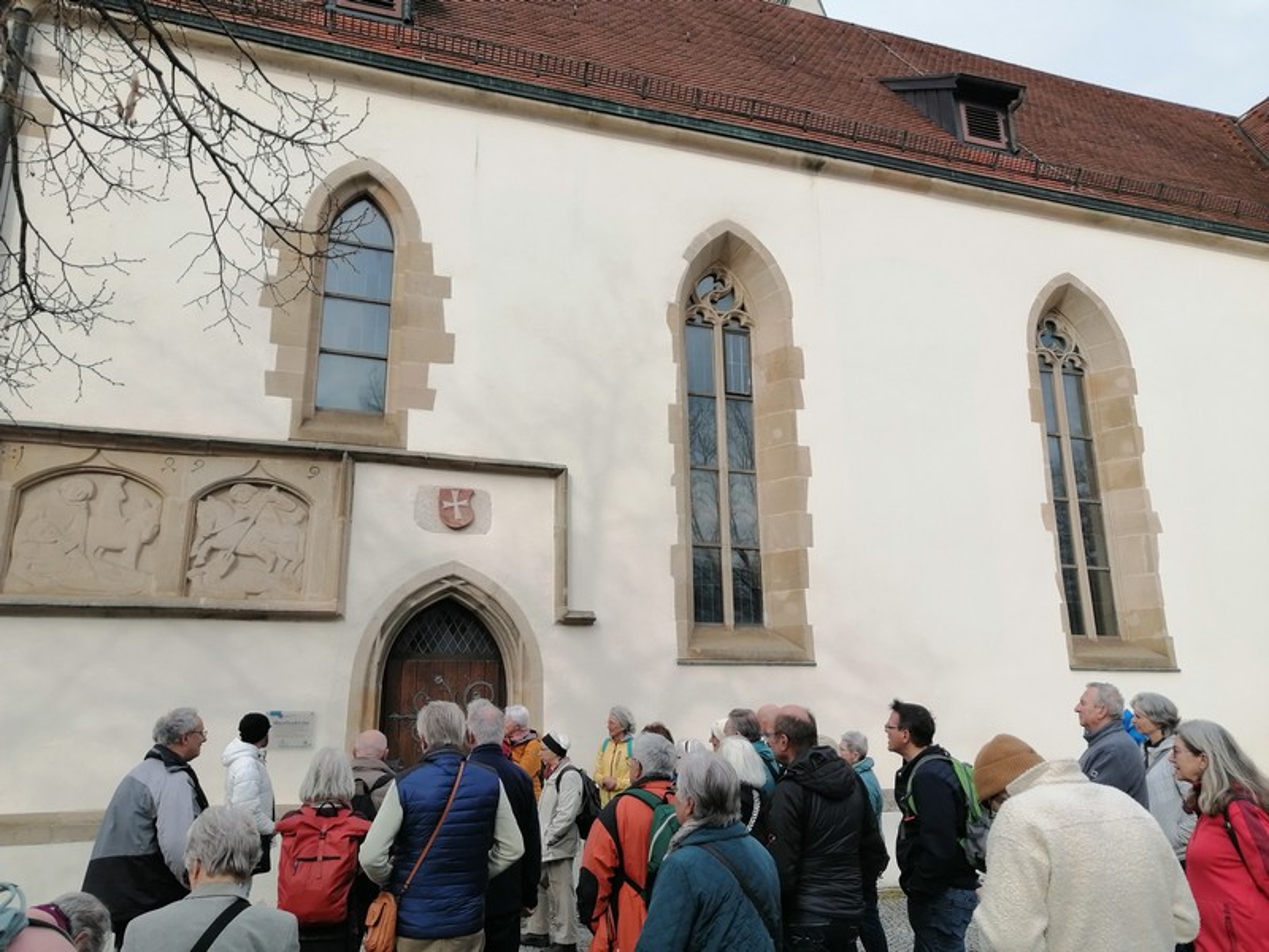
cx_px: 634
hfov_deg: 67.3
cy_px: 476
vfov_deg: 53.1
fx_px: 953
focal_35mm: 26
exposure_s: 1/1076
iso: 50
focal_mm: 3.95
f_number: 1.8
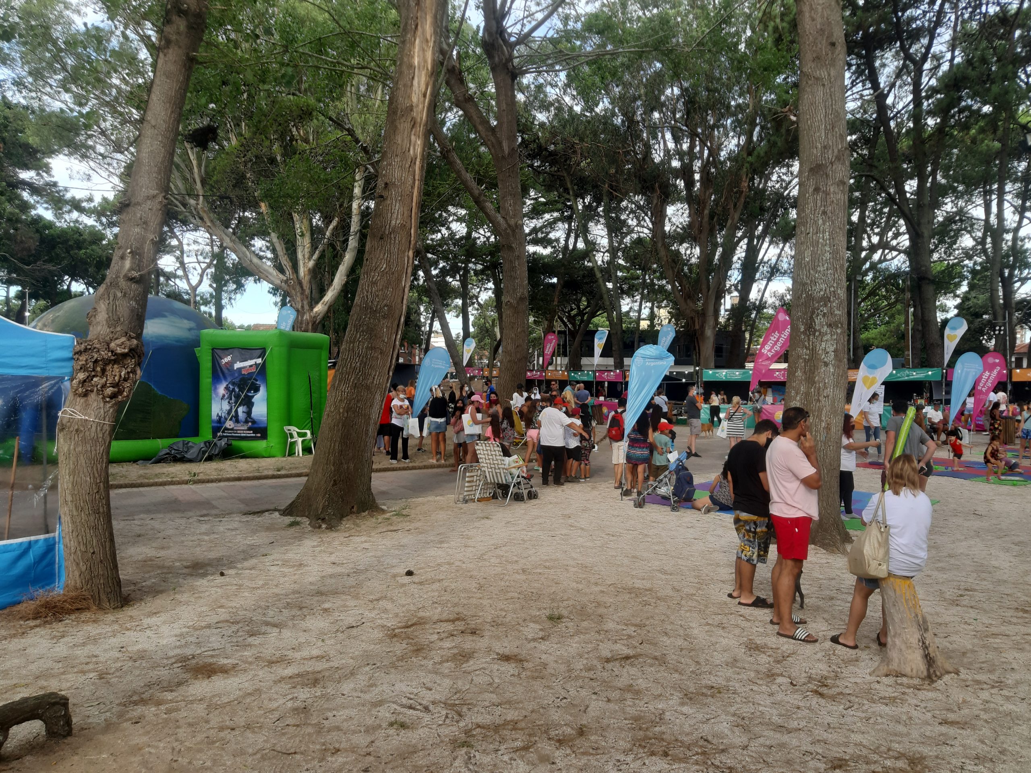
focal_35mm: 27
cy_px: 386
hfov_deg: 65.3
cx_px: 516
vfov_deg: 51.4
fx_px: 804
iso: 40
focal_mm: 3.93
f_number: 1.7
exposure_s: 1/238
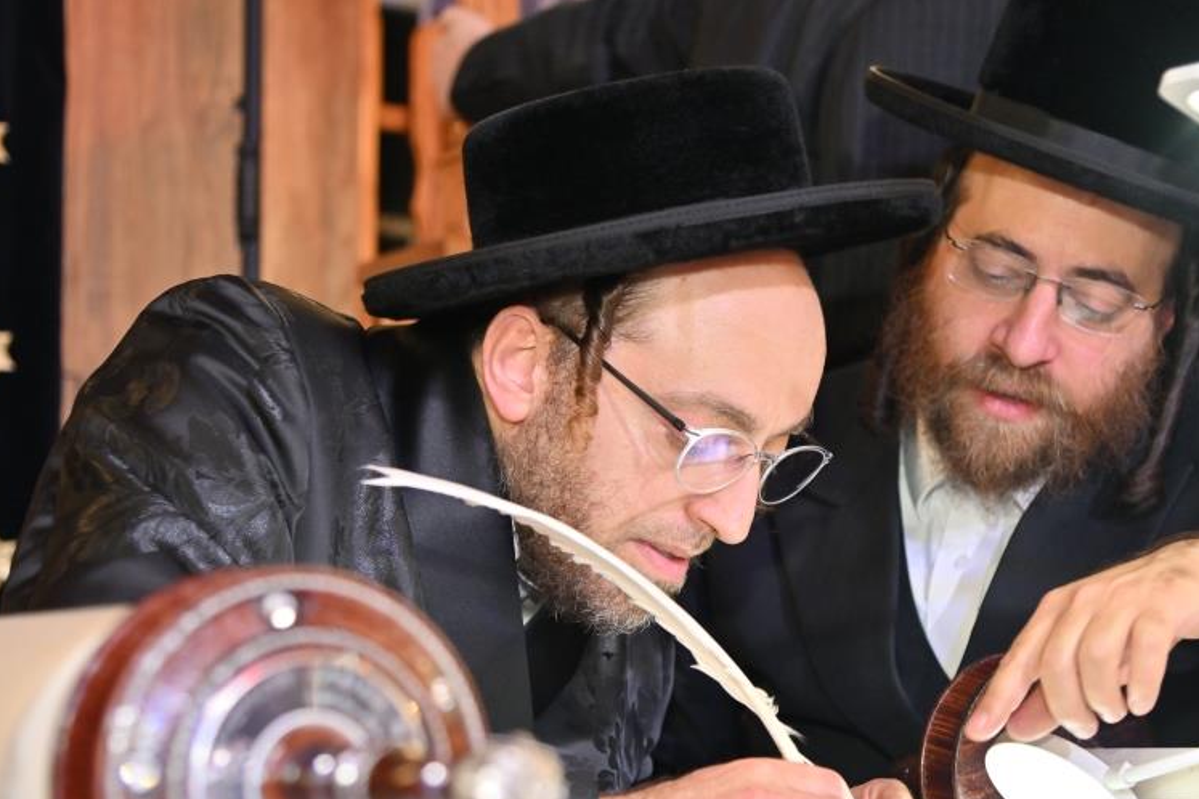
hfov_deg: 23.9
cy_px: 541
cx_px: 652
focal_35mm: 85
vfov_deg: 16.0
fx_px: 2831
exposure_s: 1/160
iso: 500
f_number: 4
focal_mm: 62
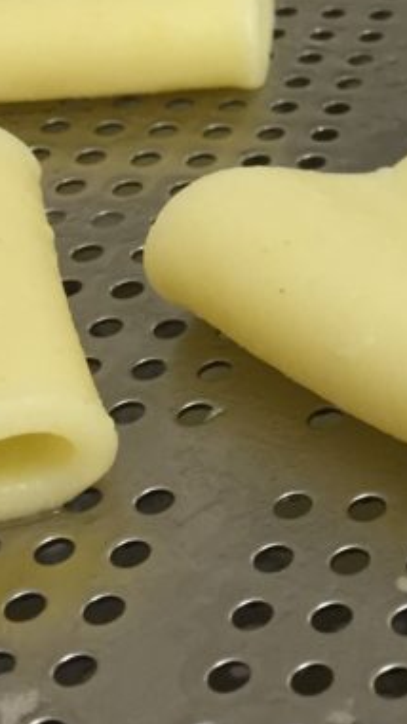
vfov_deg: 24.9
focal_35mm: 85
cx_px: 660
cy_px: 222
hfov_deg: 13.2
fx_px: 1633
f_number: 2.2
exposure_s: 1/33
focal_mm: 4.15
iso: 125
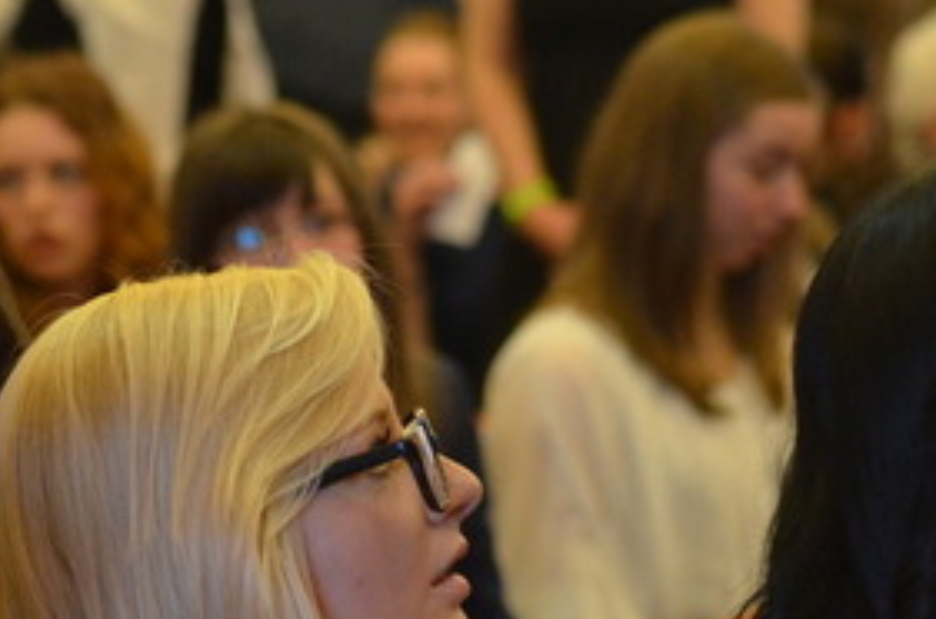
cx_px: 360
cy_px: 742
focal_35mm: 265
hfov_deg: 7.8
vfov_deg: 5.1
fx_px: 6874
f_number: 2.8
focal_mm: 70
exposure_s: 1/125
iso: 1600
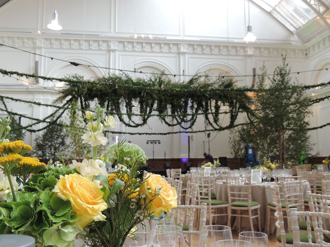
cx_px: 165
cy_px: 124
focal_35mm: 35
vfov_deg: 40.7
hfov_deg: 52.6
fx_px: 334
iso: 220
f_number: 3.3
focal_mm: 6.2
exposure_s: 1/50
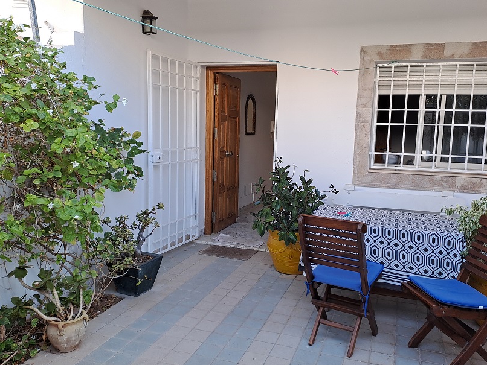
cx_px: 253
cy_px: 178
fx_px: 436
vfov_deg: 45.5
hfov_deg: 58.3
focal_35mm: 31
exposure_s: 1/100
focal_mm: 4.65
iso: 32
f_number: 1.8
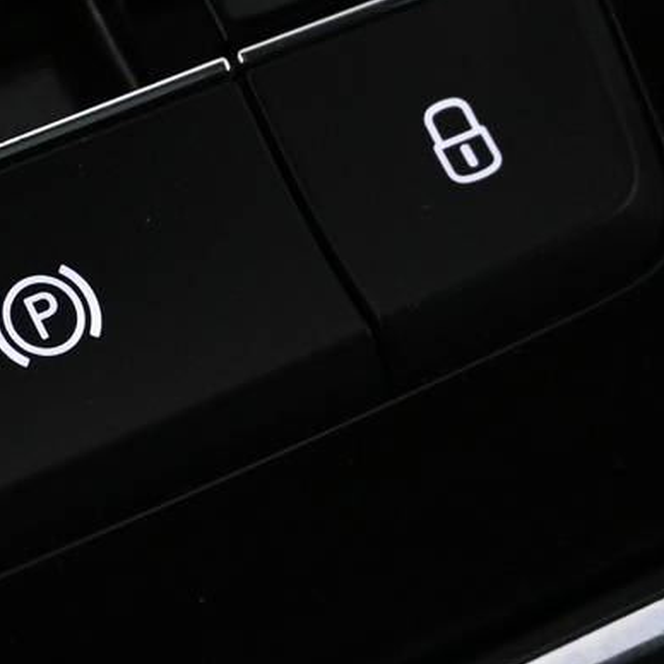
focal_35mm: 117
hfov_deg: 14.7
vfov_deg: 14.9
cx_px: 55
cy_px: 253
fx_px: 2539
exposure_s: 1/20
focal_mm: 22
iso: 1600
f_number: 4
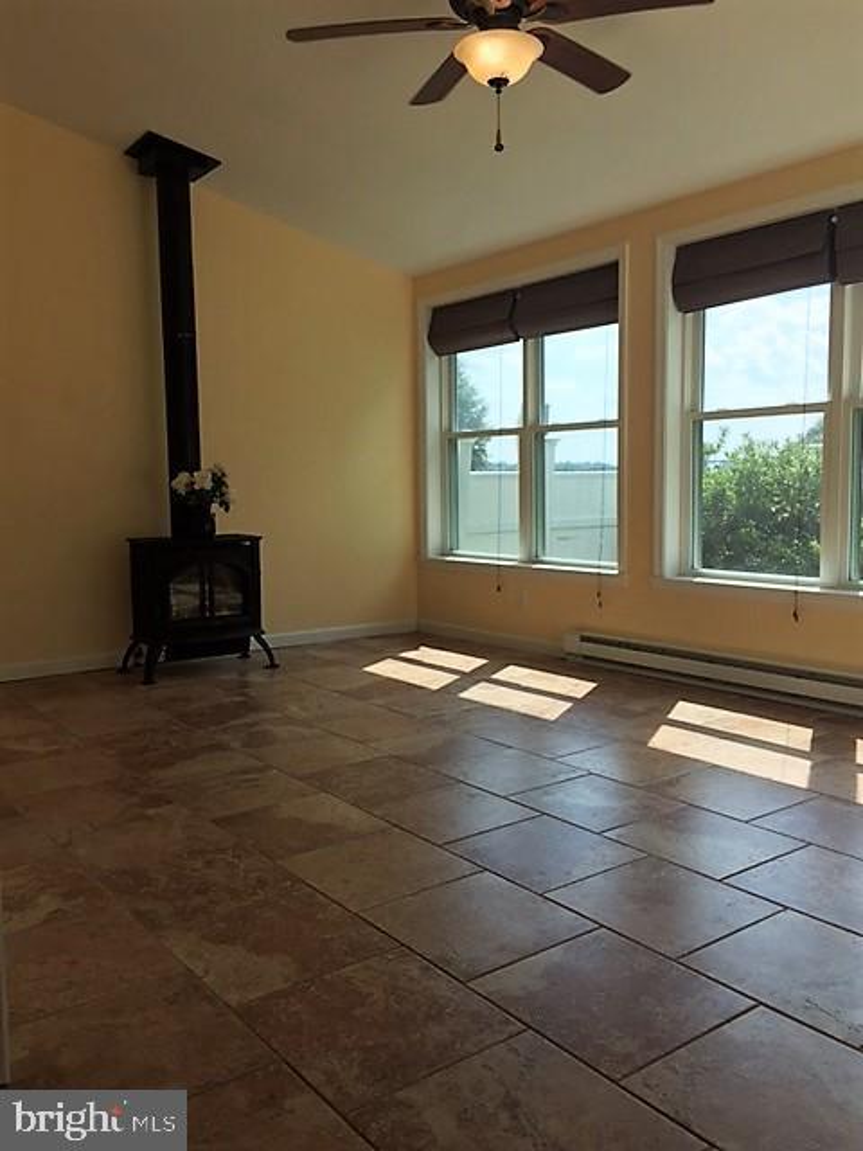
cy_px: 576
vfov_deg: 61.7
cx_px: 432
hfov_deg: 48.2
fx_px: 964
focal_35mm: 29
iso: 32
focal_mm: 4.15
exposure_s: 1/460
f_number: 2.2
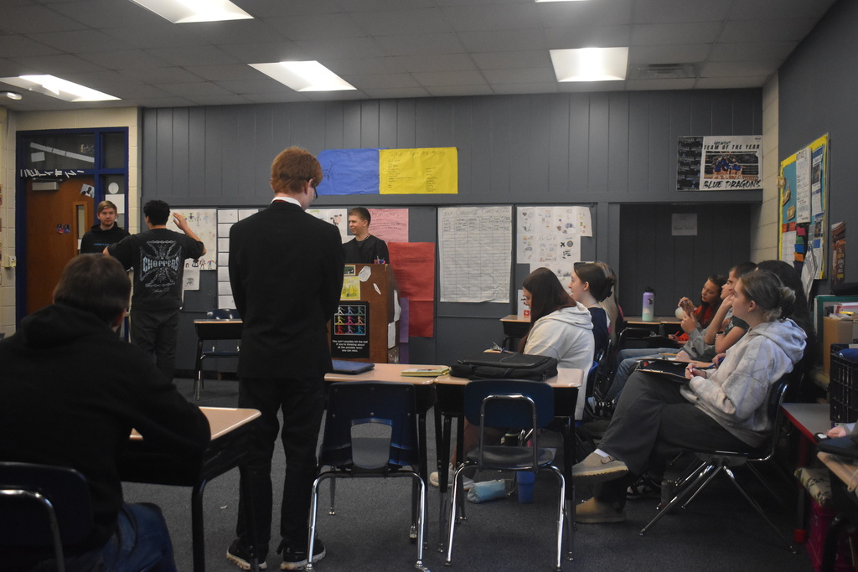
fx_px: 858
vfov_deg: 36.9
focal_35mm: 36
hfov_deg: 53.1
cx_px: 429
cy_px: 286
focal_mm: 24
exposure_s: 1/400
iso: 3200
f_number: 4
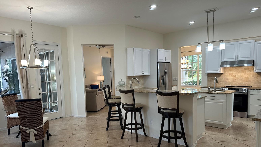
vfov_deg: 42.7
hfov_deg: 69.8
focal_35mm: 27
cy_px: 90
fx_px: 187
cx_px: 127
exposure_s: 1/120
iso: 160
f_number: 1.78
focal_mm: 6.86
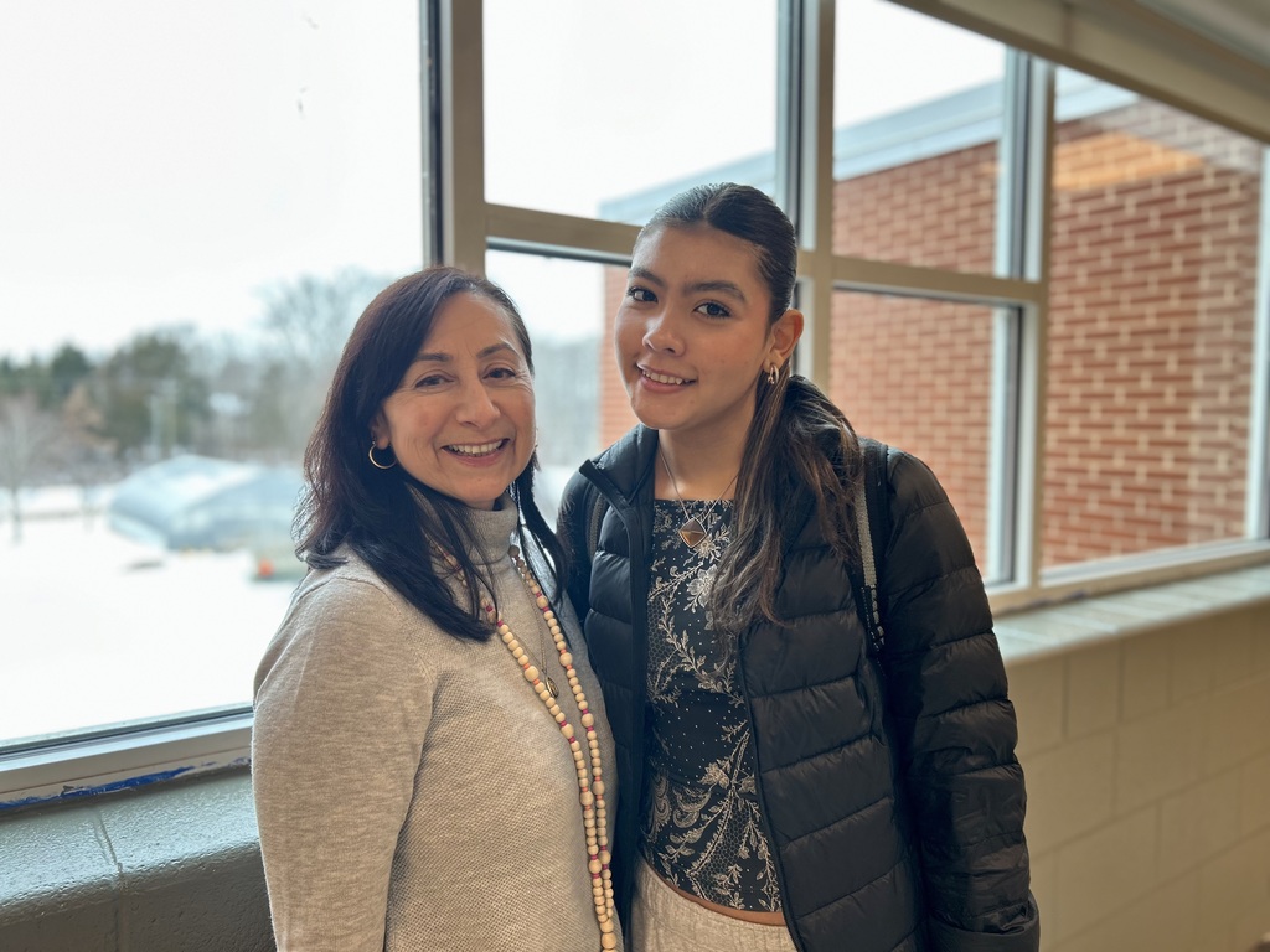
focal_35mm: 26
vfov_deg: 53.1
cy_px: 476
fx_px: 954
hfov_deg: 67.3
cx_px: 635
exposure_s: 1/121
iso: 40
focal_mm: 5.7
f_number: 1.5
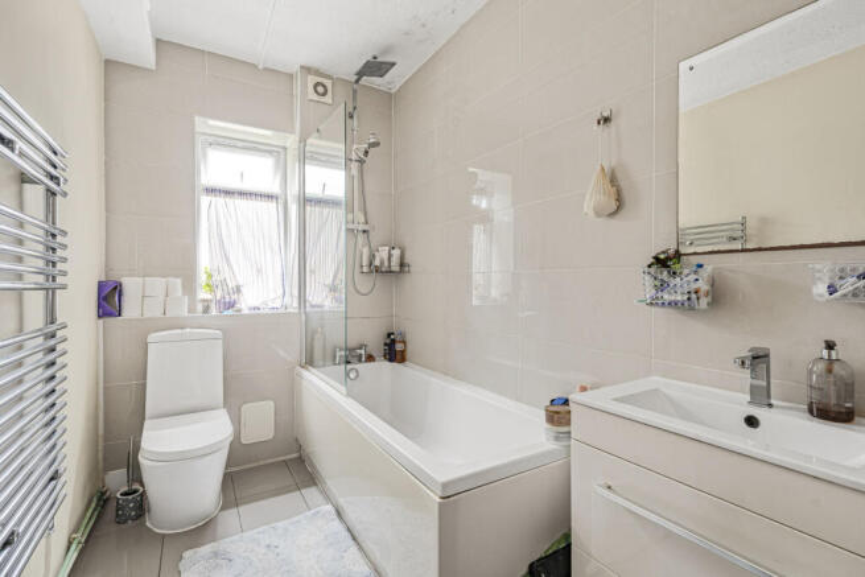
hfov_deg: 96.7
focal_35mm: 16
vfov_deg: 73.8
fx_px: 385
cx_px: 432
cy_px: 288
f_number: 8
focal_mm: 16
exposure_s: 1.6
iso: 400
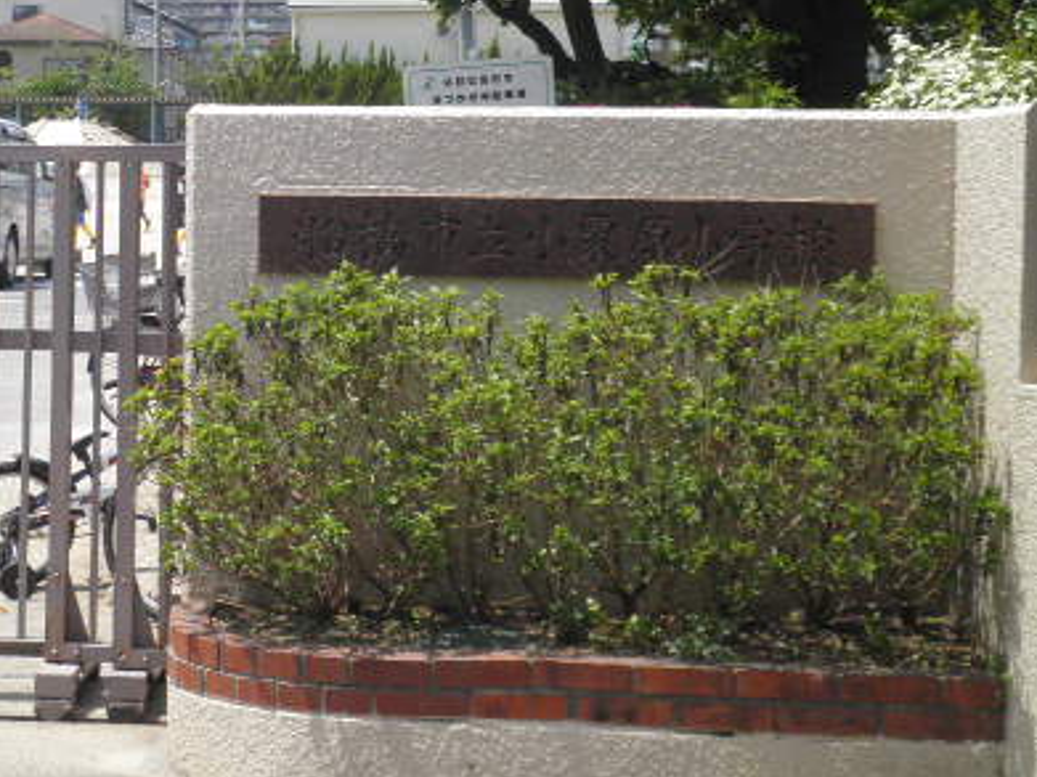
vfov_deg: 19.0
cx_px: 207
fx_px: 2306
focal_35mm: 77
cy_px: 188
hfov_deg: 24.9
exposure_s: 1/80
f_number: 9.6
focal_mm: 8.3
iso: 80
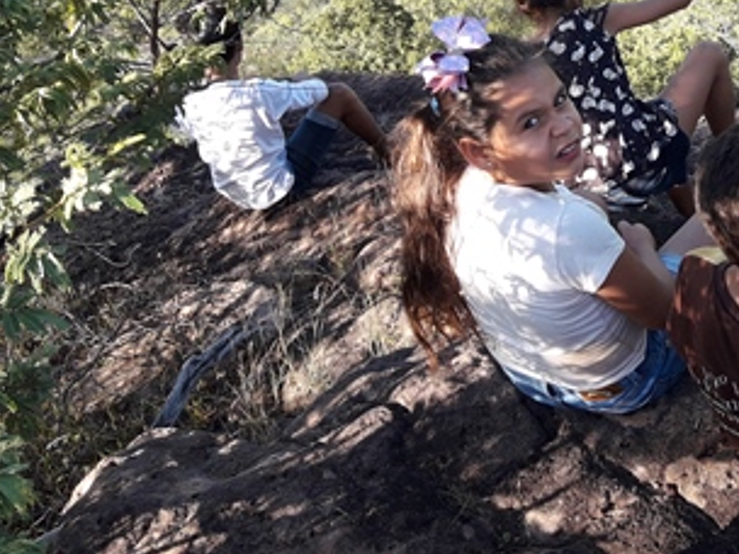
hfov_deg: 31.9
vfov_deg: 24.5
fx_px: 1260
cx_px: 588
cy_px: 138
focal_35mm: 59
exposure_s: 1/252
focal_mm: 3.7
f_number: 1.9
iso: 40
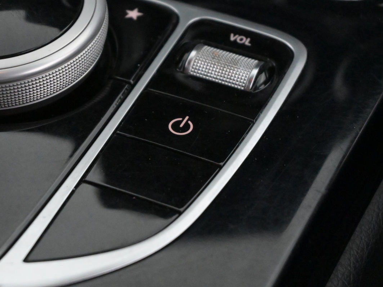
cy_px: 96
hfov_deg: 17.9
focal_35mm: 110
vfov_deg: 13.4
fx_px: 1217
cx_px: 171
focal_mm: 50
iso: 8000
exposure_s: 1/80
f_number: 6.3
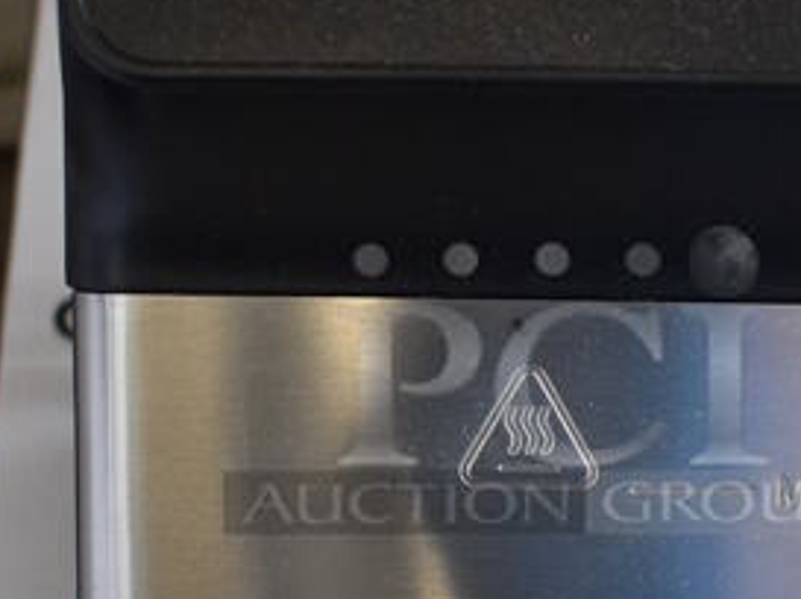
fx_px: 2010
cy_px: 380
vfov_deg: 16.9
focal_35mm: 87
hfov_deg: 22.4
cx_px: 552
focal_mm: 18
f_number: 3.5
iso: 800
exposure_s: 1/200
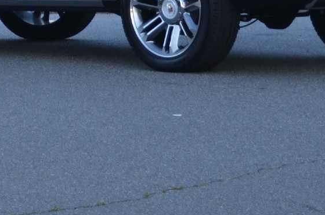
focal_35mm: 348
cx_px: -115
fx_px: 3135
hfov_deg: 5.9
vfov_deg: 3.9
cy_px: -258
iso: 360
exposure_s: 1/125
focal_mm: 52
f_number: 4.8
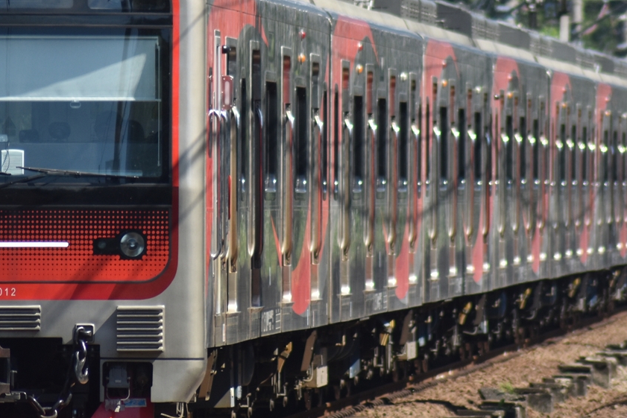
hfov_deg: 2.6
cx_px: 244
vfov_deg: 1.7
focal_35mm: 799
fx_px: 13917
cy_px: 154
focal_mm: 280
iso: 200
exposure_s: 1/800
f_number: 5.6
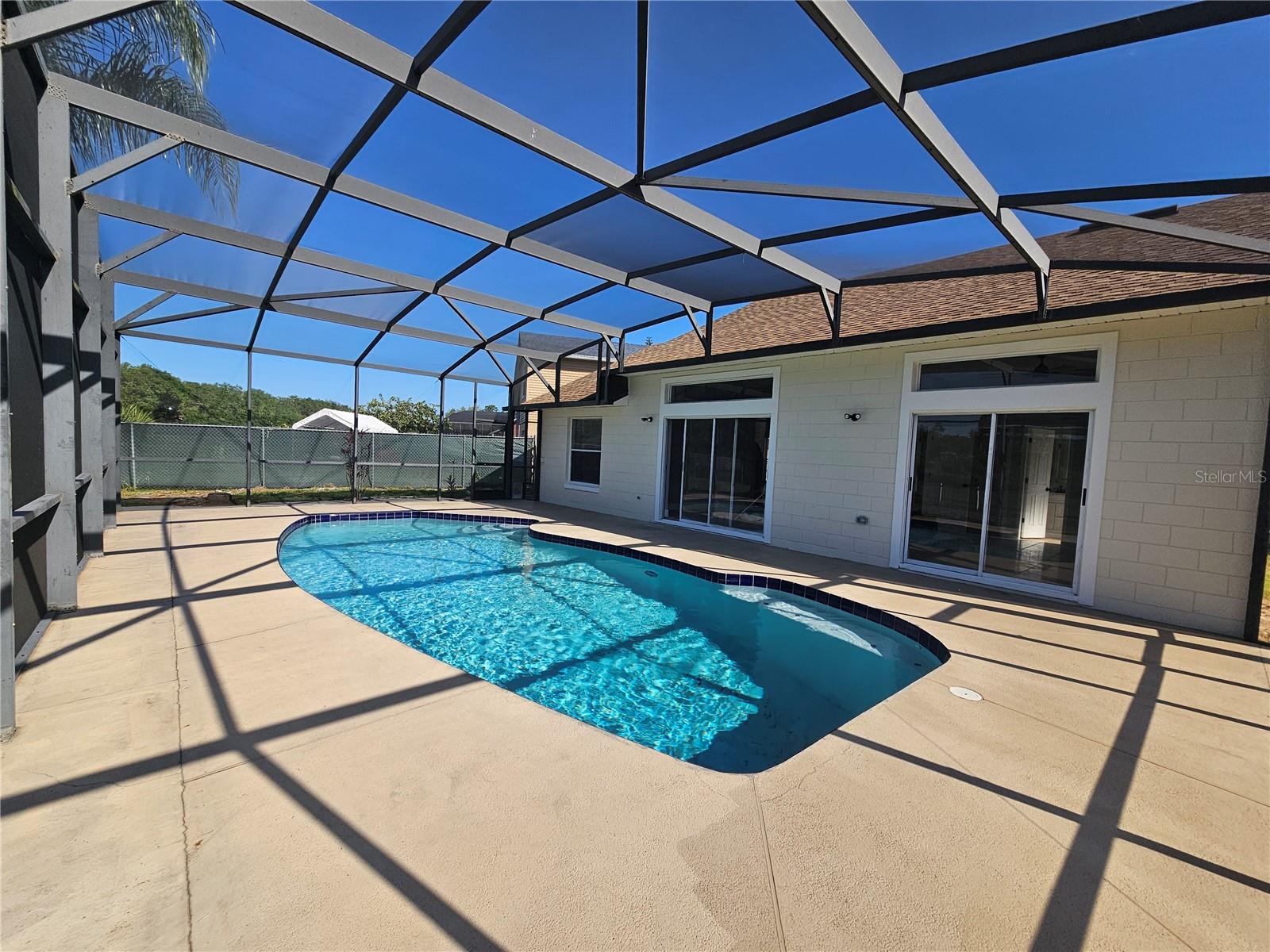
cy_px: 476
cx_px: 635
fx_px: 477
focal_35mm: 13
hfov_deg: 106.2
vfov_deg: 89.9
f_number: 2.2
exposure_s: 1/1641
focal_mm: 2.2
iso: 50
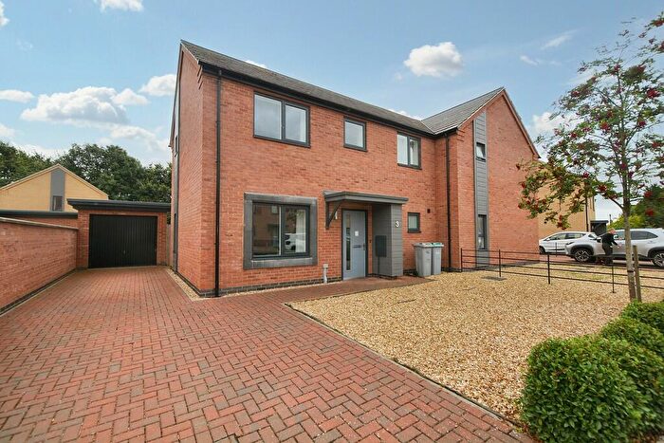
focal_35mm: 15
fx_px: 277
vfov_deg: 77.4
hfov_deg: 100.4
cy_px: 222
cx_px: 332
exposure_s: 1/200
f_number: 7.1
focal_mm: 10
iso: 100
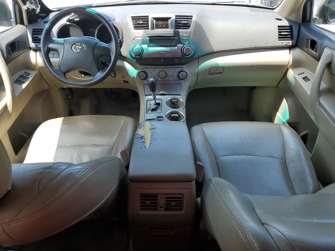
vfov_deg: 53.1
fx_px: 252
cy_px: 126
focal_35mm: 26
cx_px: 168
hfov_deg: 67.3
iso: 50
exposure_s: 1/286
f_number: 1.5
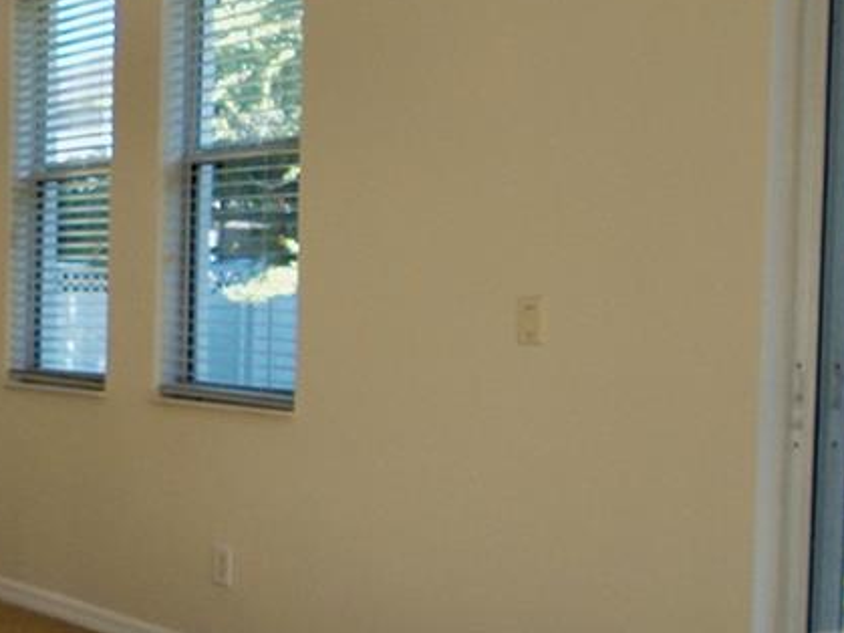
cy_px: 335
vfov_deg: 26.5
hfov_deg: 28.1
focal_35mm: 55
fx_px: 1341
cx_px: -288
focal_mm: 10
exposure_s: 1/160
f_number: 4
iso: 160
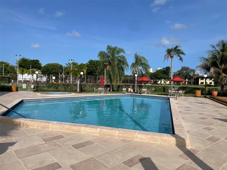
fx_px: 170
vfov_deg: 53.1
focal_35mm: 26
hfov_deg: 67.3
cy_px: 85
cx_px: 114
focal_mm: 4.2
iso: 32
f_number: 1.6
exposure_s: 1/5814
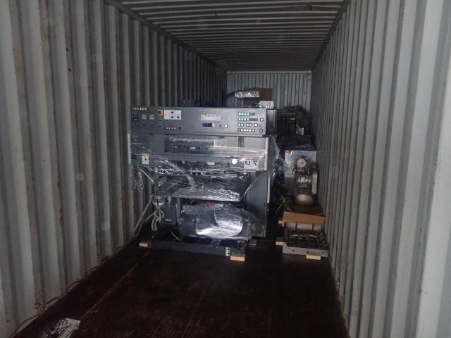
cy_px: 169
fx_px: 326
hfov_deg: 69.4
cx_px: 226
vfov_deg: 54.9
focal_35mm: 25
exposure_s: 1/30
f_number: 8
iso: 800
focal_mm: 4.5
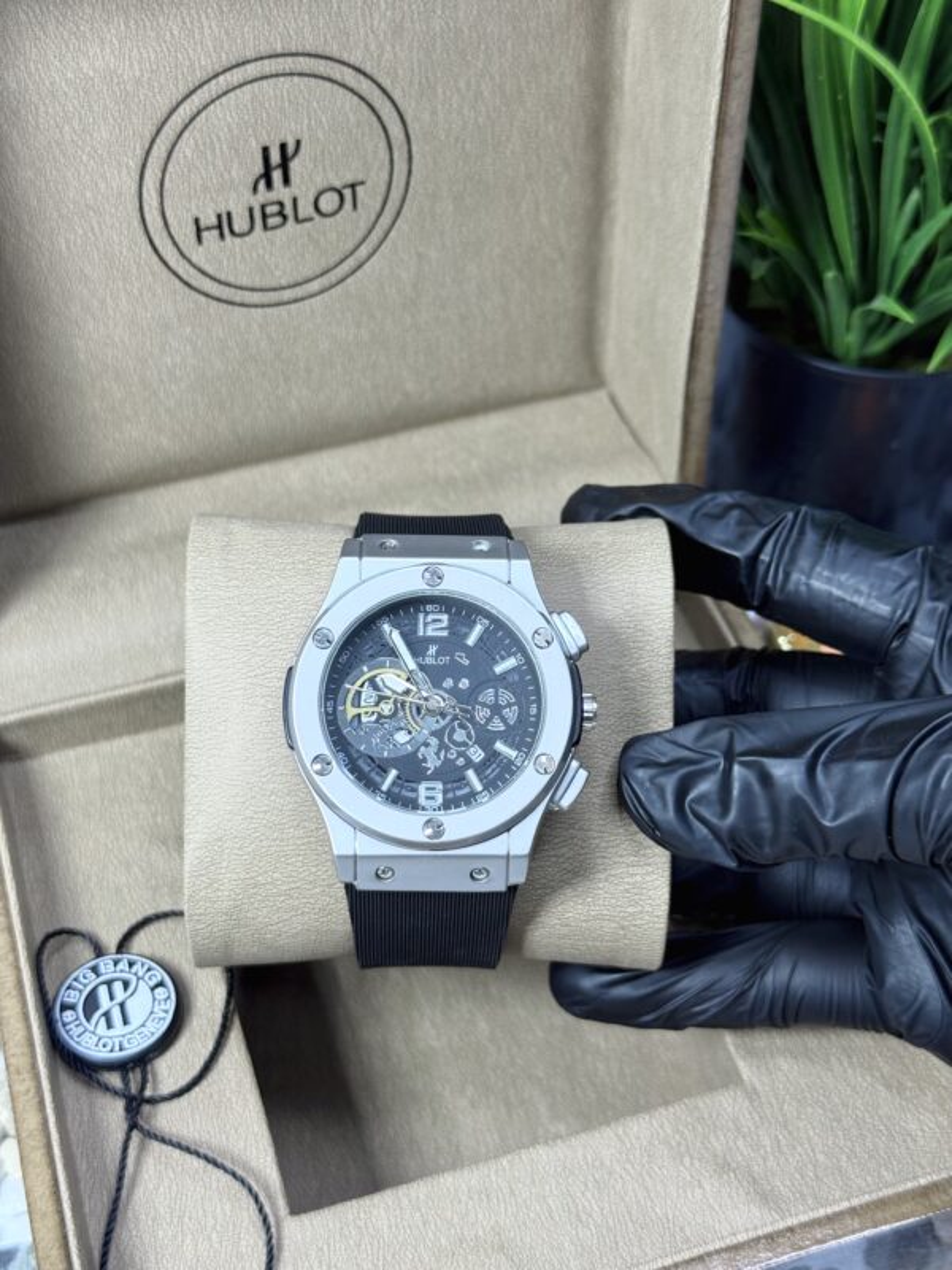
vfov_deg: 39.7
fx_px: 1760
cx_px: 476
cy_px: 635
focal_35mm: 48
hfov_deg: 30.3
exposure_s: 1/110
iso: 100
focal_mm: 6.76
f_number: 1.78
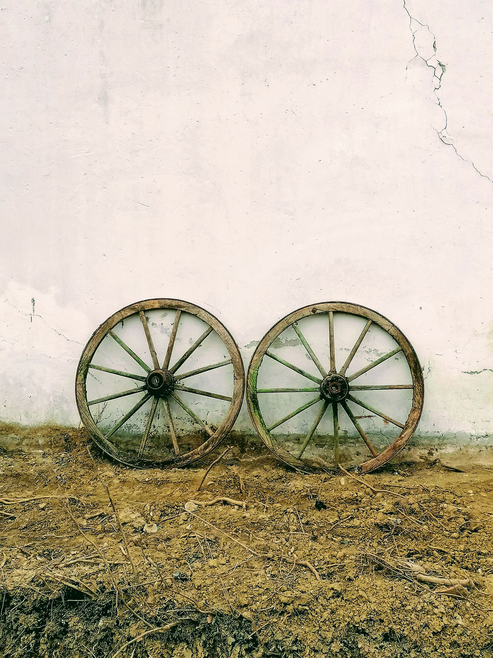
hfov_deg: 31.5
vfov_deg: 41.2
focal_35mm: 46
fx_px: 874
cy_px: 329
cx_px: 246
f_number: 1.8
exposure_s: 1/250
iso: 50
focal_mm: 4.75
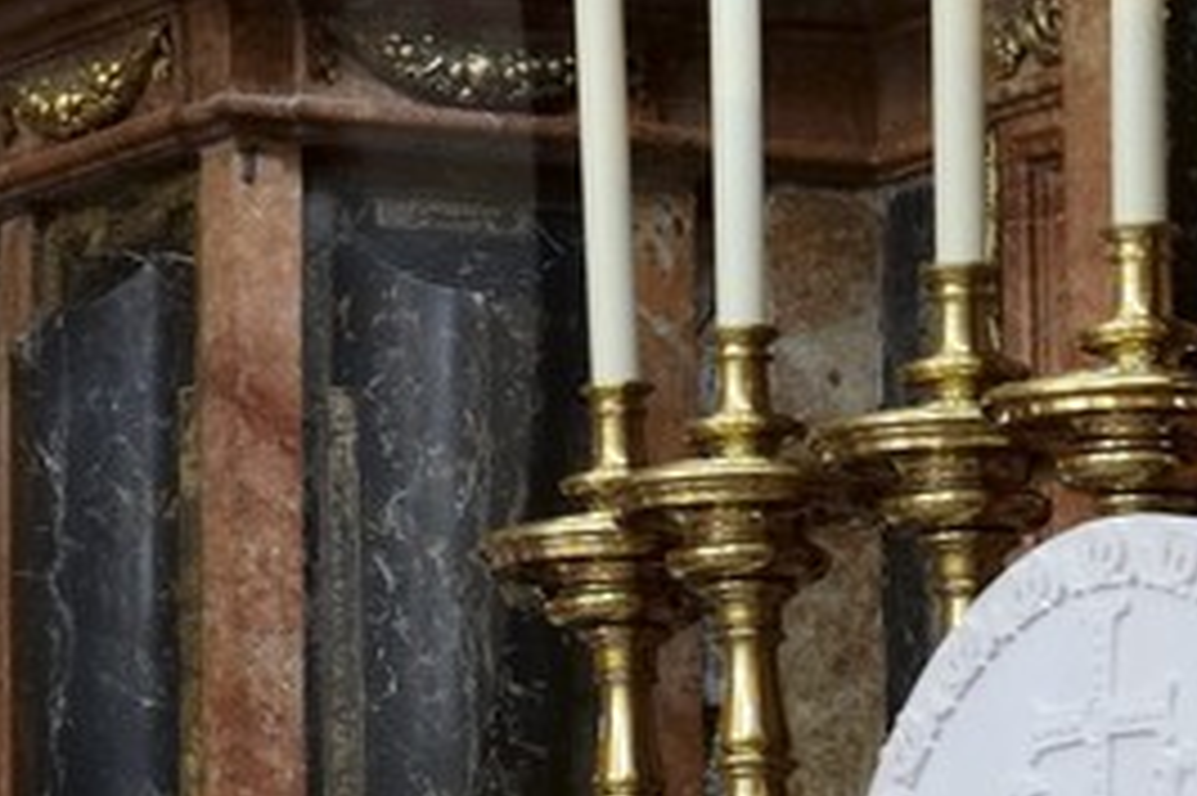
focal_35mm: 331
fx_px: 10999
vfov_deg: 4.1
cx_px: -1318
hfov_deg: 6.0
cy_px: 283
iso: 1600
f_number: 5
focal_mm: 55
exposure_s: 1/20
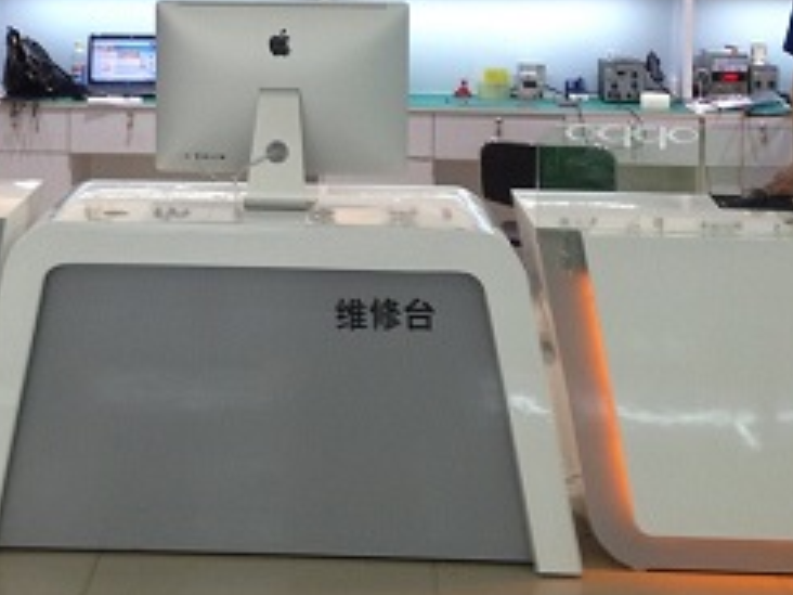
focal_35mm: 79
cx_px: 228
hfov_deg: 24.5
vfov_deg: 18.1
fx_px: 1810
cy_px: -23
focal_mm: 4.28
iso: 64
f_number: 2.4
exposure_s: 1/25
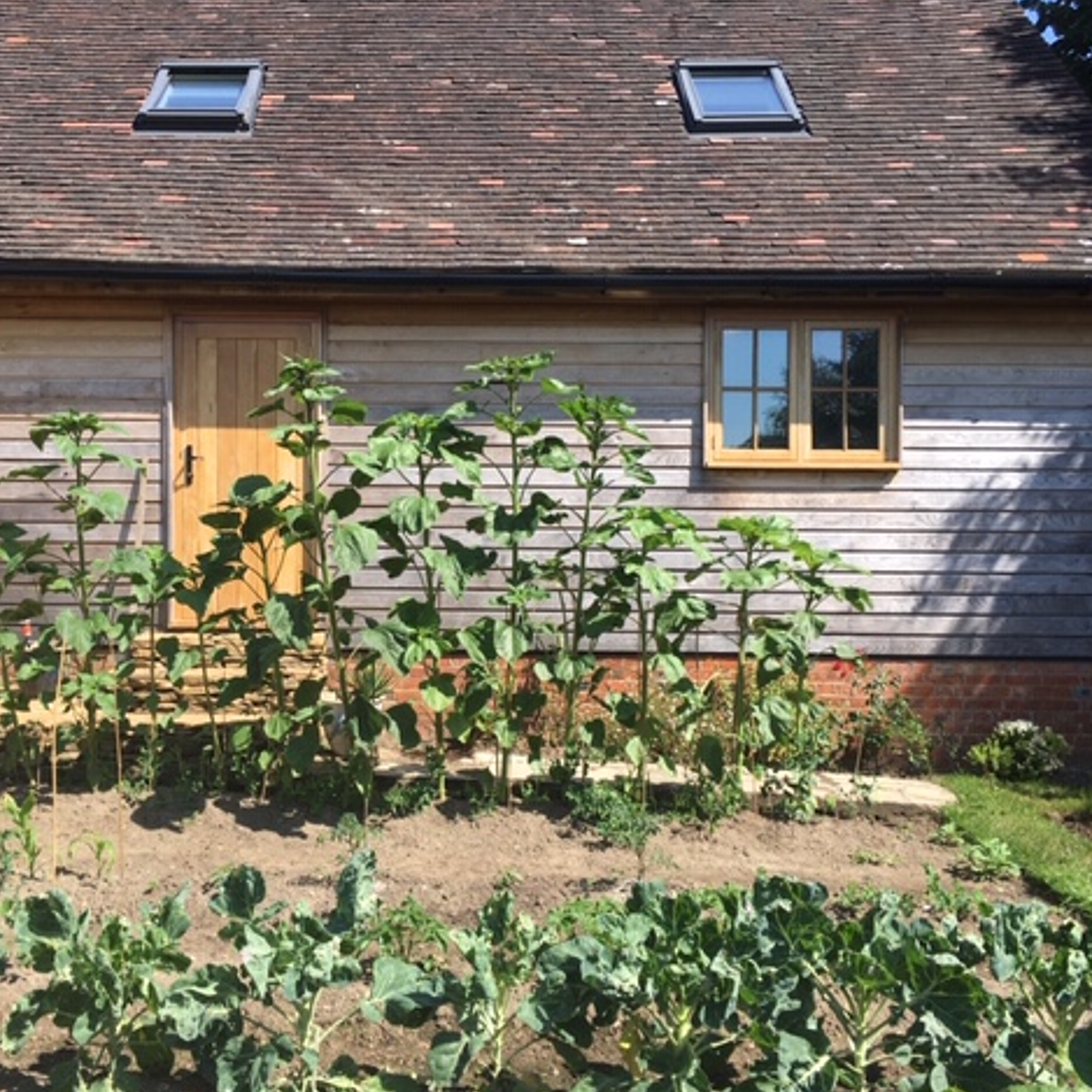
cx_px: 431
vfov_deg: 47.2
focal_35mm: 35
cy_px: 543
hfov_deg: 46.9
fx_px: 1249
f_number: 2.2
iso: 25
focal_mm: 4.15
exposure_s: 1/874
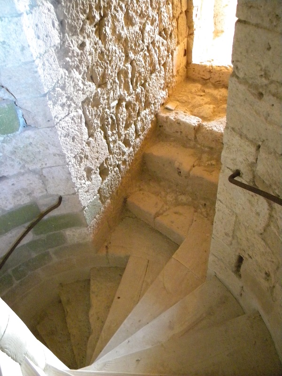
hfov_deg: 49.7
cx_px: 141
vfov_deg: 63.4
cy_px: 188
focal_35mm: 28
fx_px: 304
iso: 800
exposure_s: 1/5.3
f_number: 3.5
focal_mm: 5
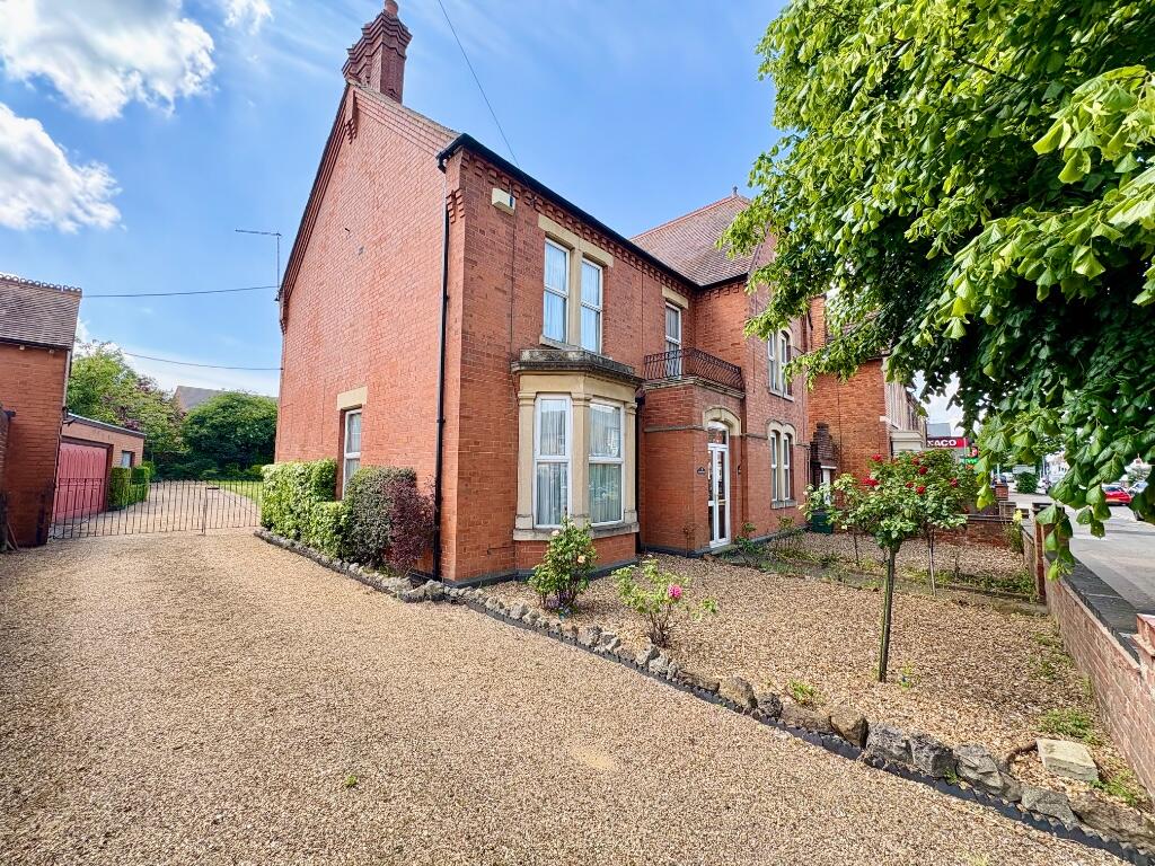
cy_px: 433
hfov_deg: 102.1
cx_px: 578
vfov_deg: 85.7
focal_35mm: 14
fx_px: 467
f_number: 2.2
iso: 50
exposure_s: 1/289
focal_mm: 2.22
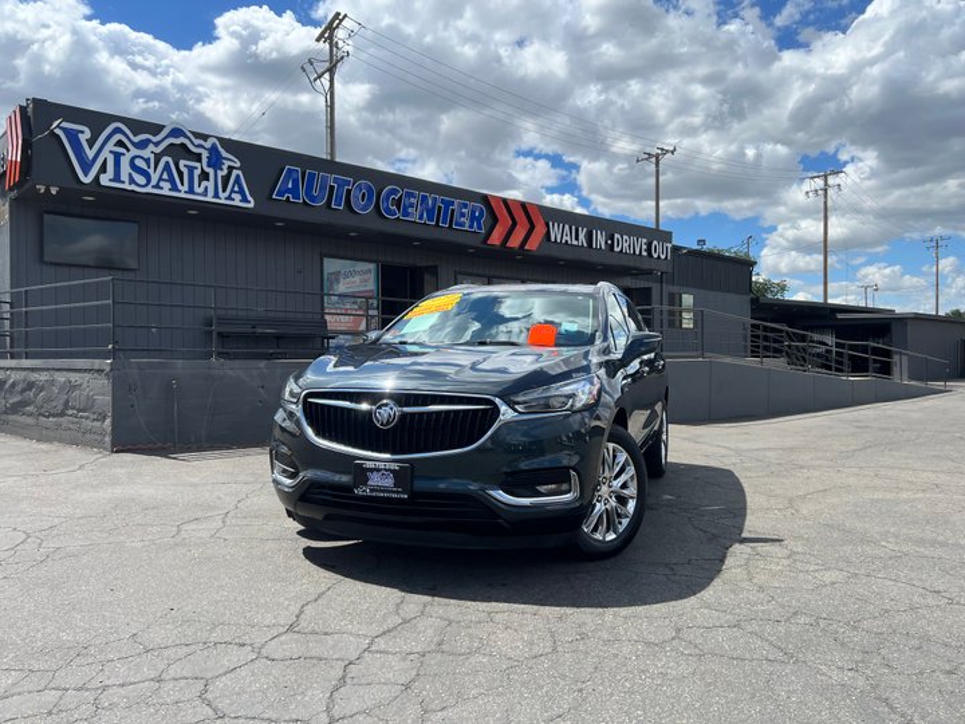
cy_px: 362
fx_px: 725
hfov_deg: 67.3
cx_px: 482
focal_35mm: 26
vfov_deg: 53.1
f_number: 1.5
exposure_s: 1/3968
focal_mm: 5.7
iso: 50
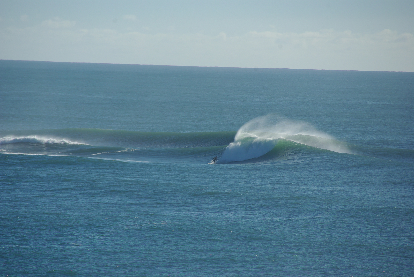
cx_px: 207
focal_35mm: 375
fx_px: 4318
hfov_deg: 5.5
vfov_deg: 3.7
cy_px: 138
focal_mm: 250
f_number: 8
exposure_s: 1/400
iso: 100
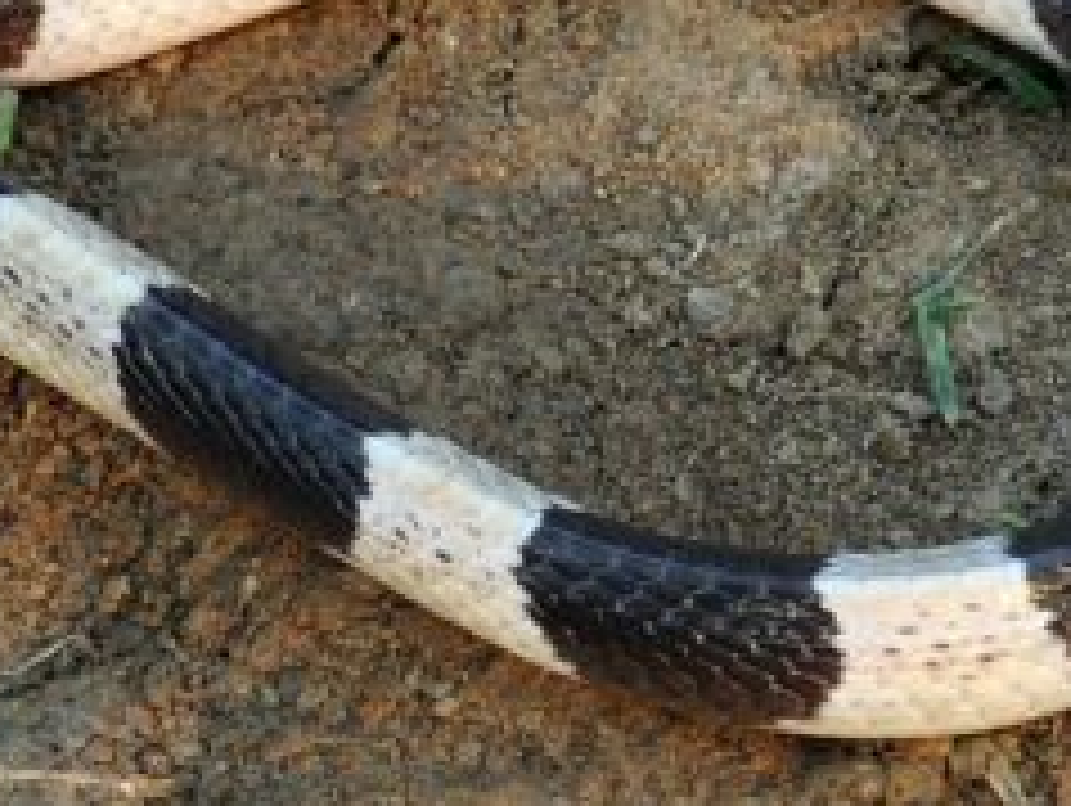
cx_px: 446
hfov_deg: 7.7
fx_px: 7915
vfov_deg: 5.8
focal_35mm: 256
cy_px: 126
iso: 400
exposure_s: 1/250
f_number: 5.6
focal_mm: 55
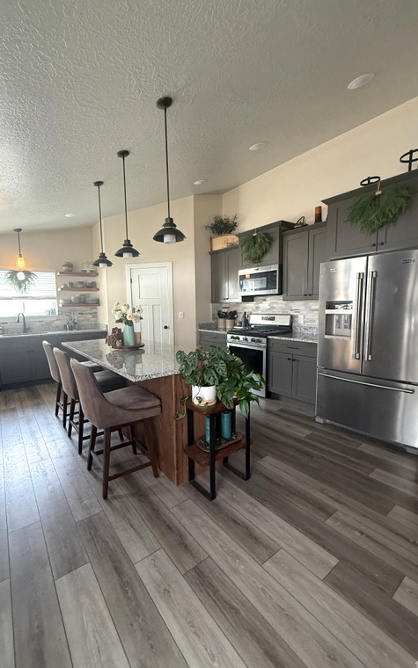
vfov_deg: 101.5
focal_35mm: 15
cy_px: 335
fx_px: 273
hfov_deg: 74.3
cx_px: 176
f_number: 2.2
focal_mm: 2.22
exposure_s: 1/65
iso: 320
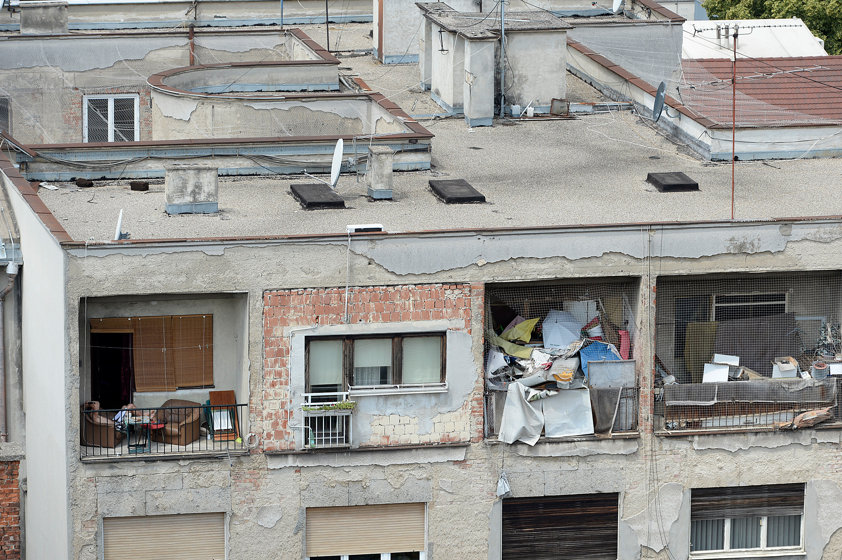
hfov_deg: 12.5
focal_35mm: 165
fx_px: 3857
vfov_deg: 8.3
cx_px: 472
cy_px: 298
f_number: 7.1
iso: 200
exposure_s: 1/320
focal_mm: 145
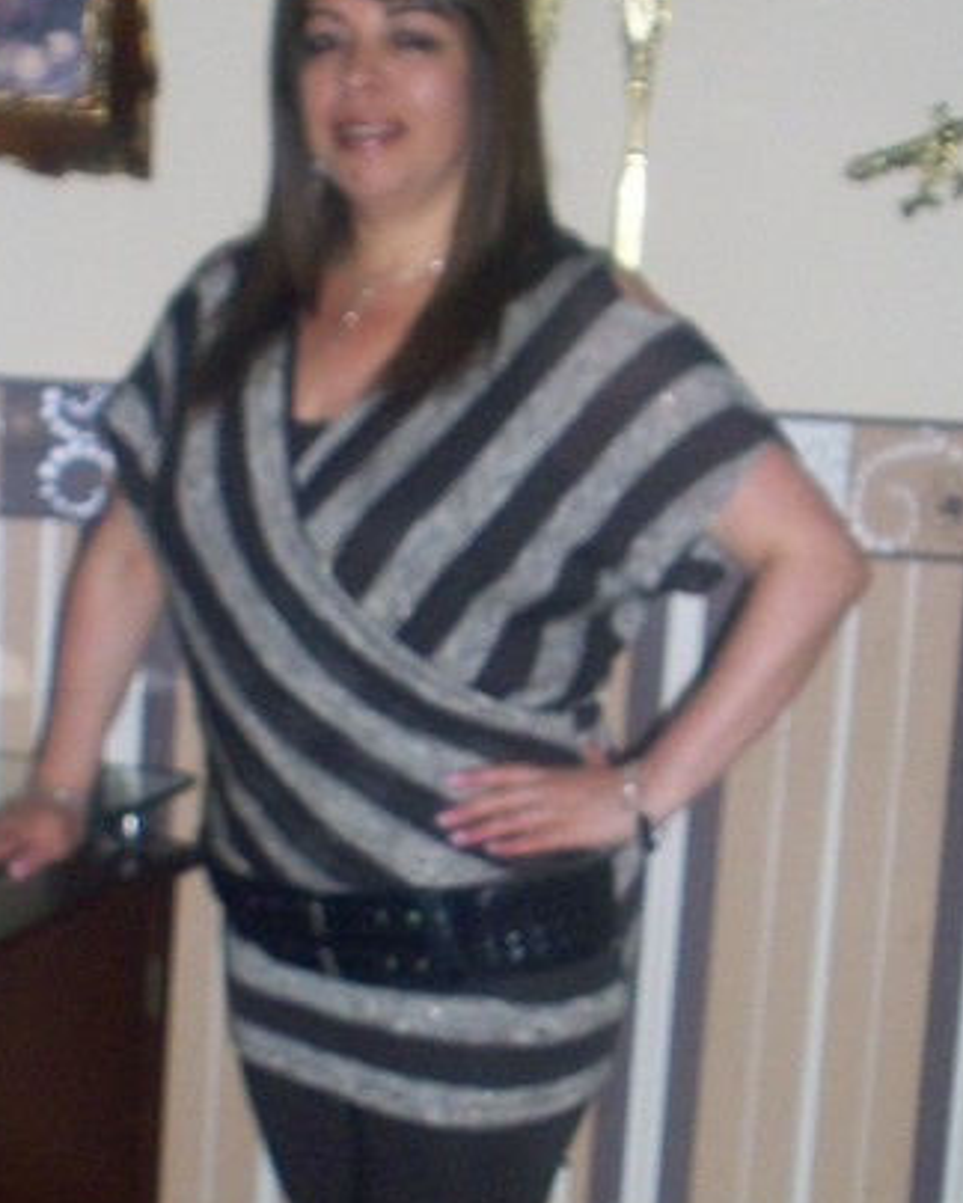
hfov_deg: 18.5
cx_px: 470
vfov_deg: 22.9
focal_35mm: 83
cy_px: 811
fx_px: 2957
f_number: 4.1
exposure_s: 1/60
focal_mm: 7.7
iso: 250
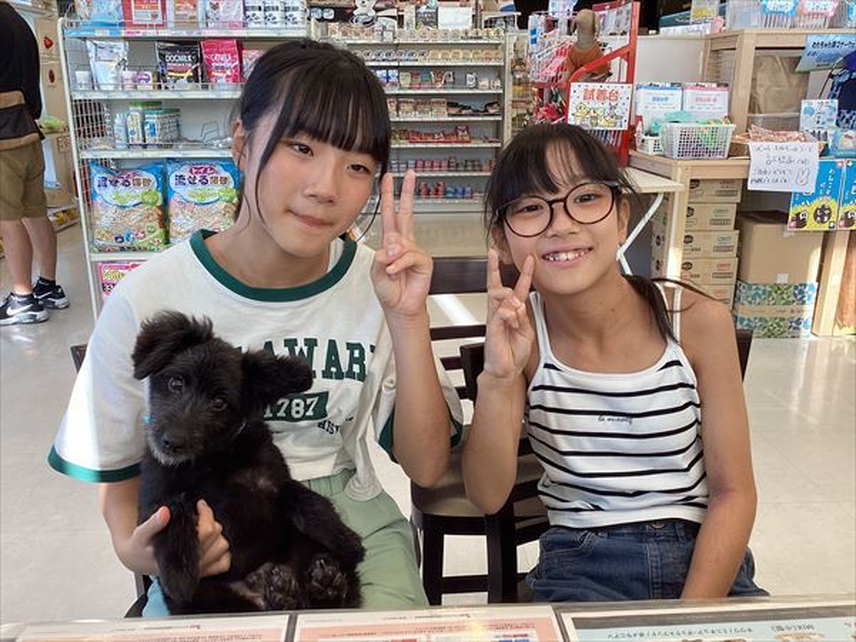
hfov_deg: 58.4
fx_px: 767
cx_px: 428
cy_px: 321
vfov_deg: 45.4
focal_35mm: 31
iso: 50
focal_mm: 3.3
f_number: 2.4
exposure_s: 1/100
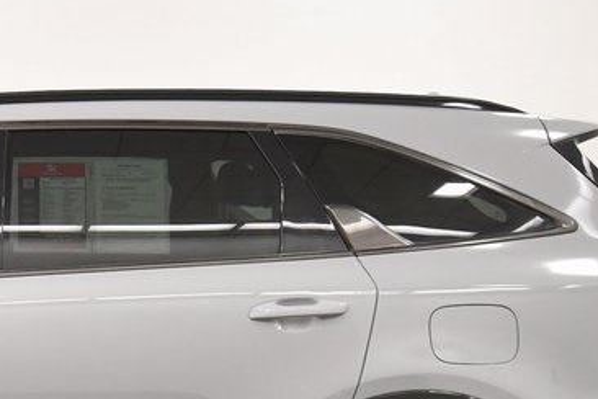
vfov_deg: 18.9
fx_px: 1163
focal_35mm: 70
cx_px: -65
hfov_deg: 26.5
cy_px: 408
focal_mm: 17
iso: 1000
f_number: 5.3
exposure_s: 1/125
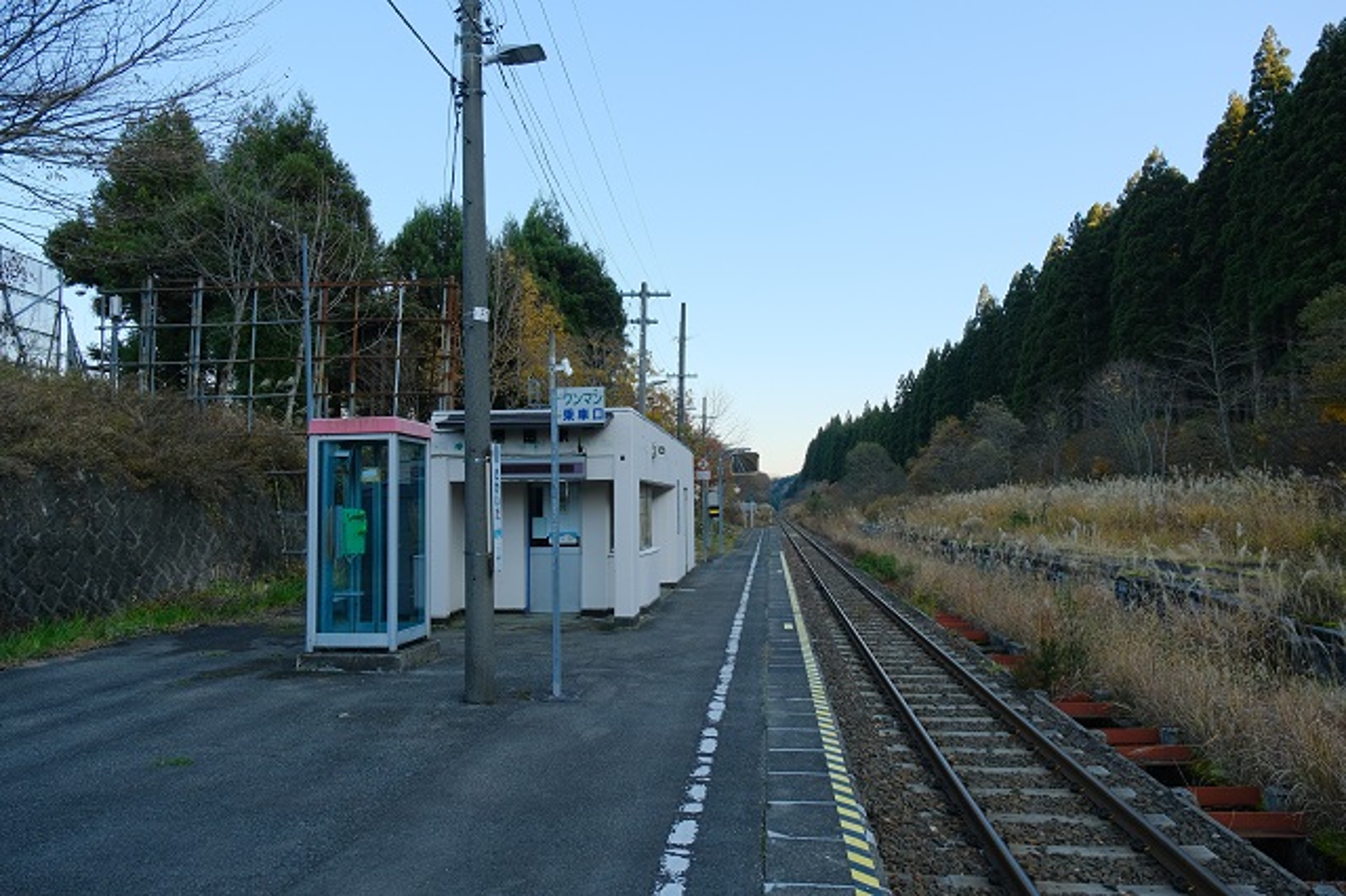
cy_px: 448
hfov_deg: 73.8
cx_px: 673
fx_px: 897
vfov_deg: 53.1
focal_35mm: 24
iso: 640
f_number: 4.5
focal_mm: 16
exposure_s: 1/320
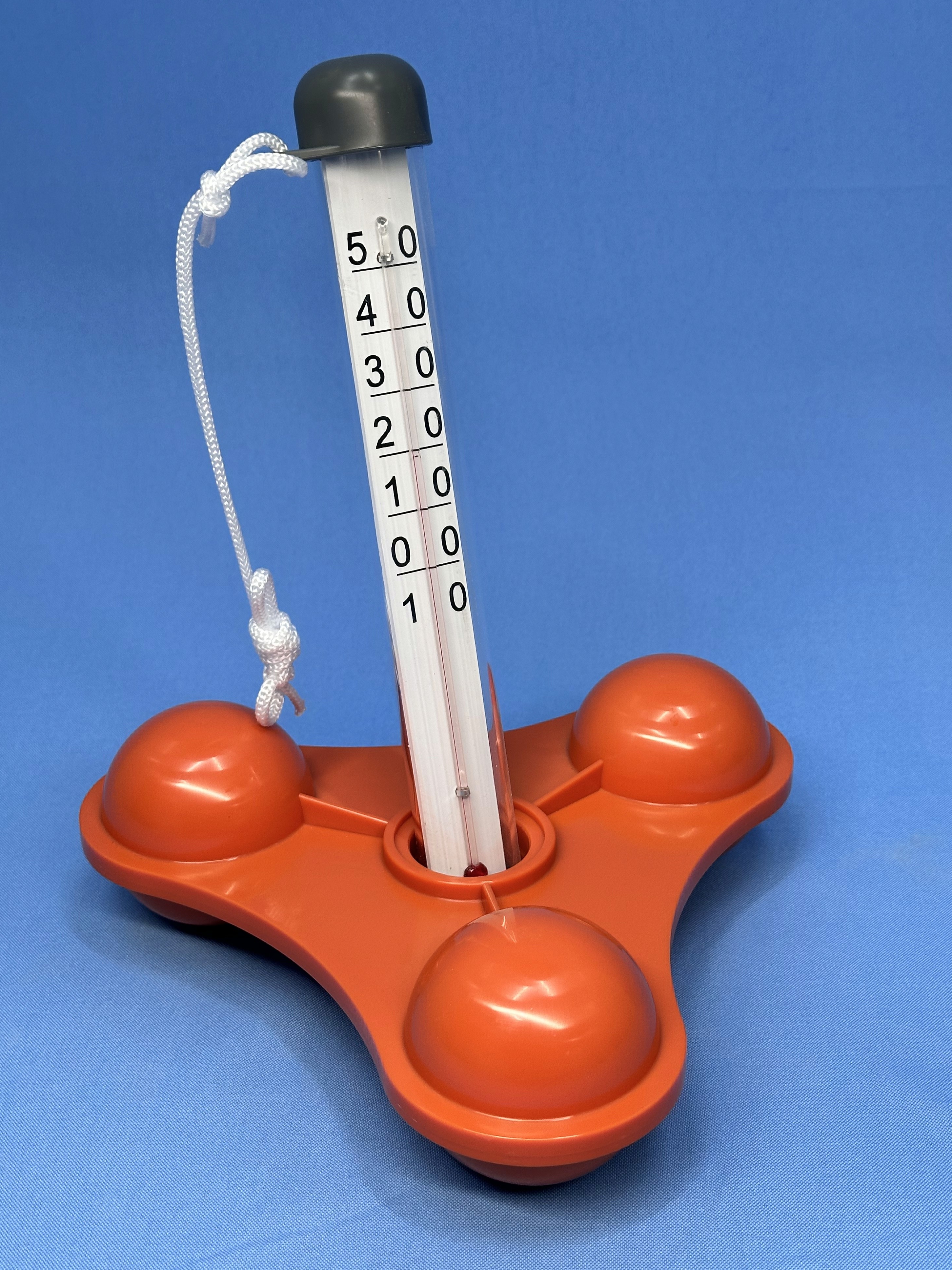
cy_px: 628
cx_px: 477
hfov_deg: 29.1
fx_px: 1834
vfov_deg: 38.2
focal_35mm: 50
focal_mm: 6.86
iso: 40
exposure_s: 1/114
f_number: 1.78
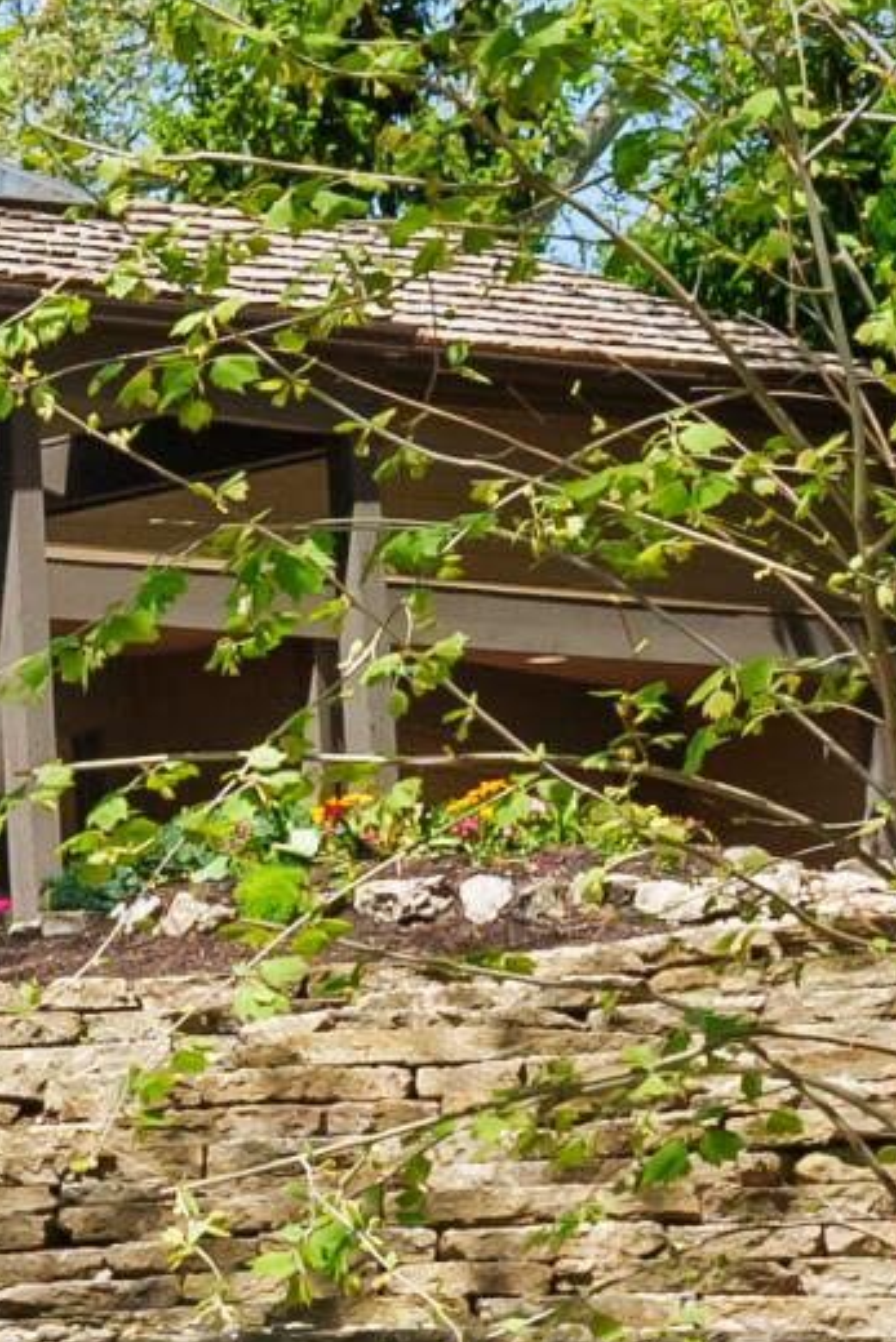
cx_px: -2094
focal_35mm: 225
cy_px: 536
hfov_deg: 5.6
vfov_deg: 9.1
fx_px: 8394
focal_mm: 39
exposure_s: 1/800
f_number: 9
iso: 800
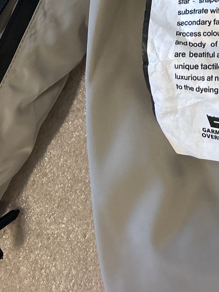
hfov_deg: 14.8
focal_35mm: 97
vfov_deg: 17.4
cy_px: -193
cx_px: 261
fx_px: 818
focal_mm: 5.7
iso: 100
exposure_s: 1/100
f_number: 1.5
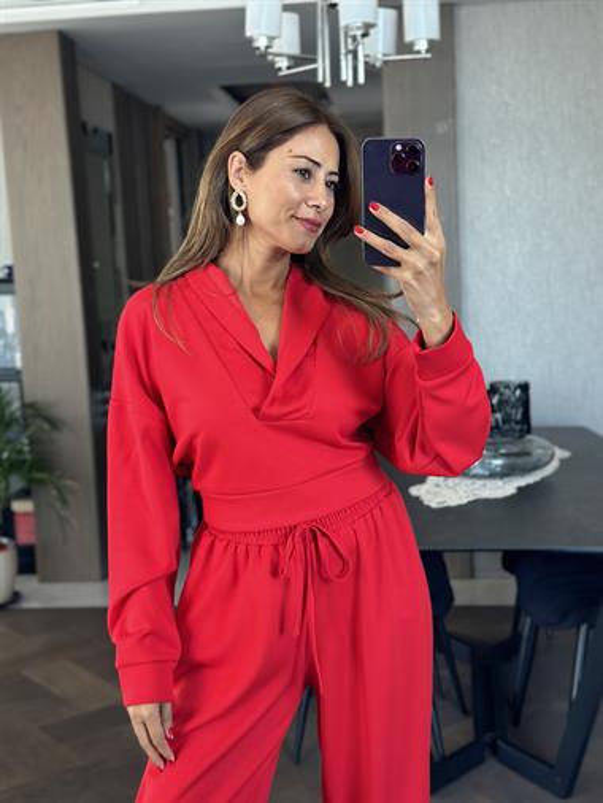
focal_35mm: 48
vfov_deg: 39.6
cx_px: 302
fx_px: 1114
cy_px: 402
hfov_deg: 30.3
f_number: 1.78
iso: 125
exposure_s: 1/86
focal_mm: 6.86
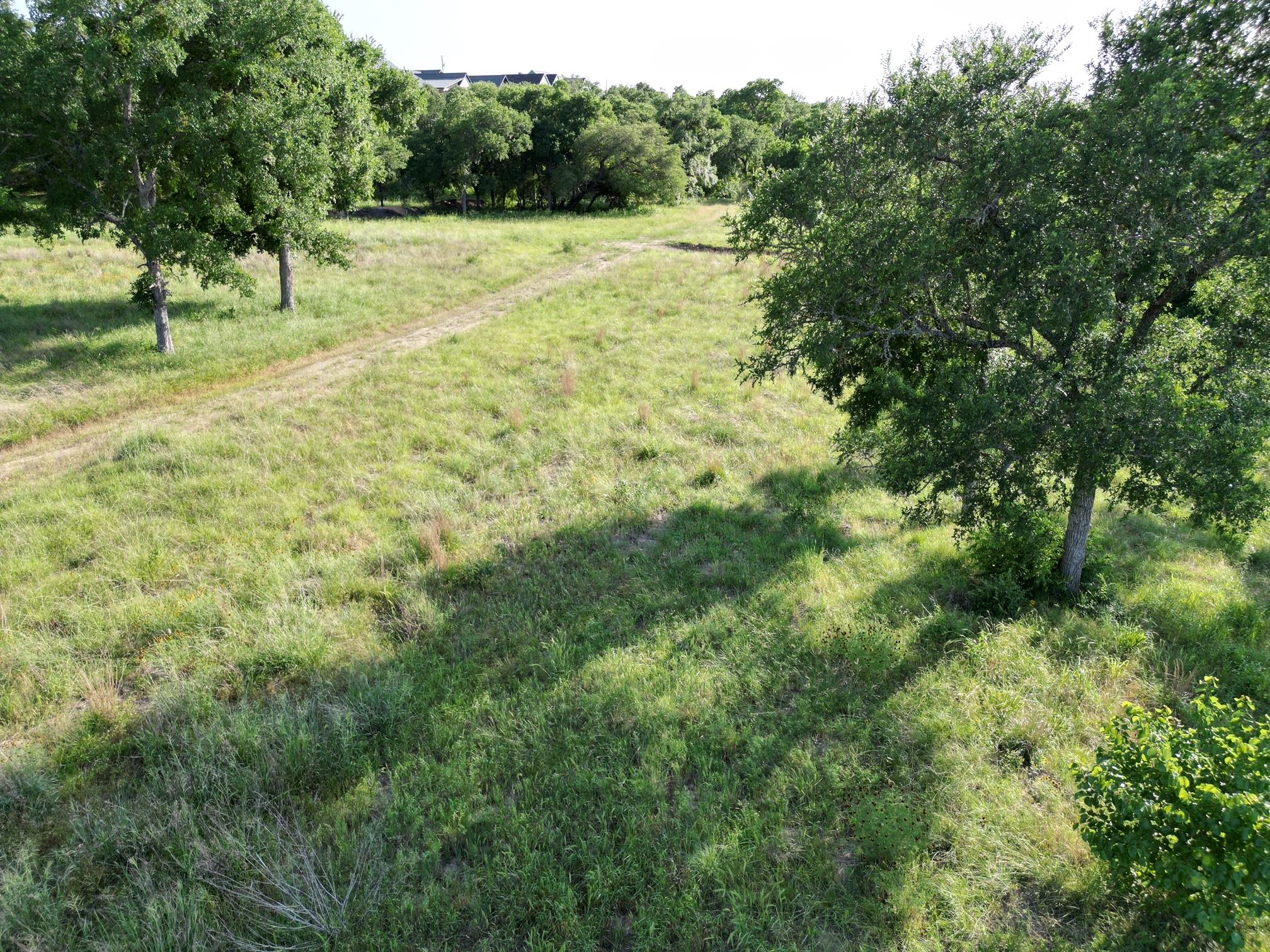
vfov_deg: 56.8
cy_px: 476
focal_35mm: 24
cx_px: 635
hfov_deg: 71.6
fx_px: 881
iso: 100
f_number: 1.7
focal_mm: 6.72
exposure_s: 1/1000
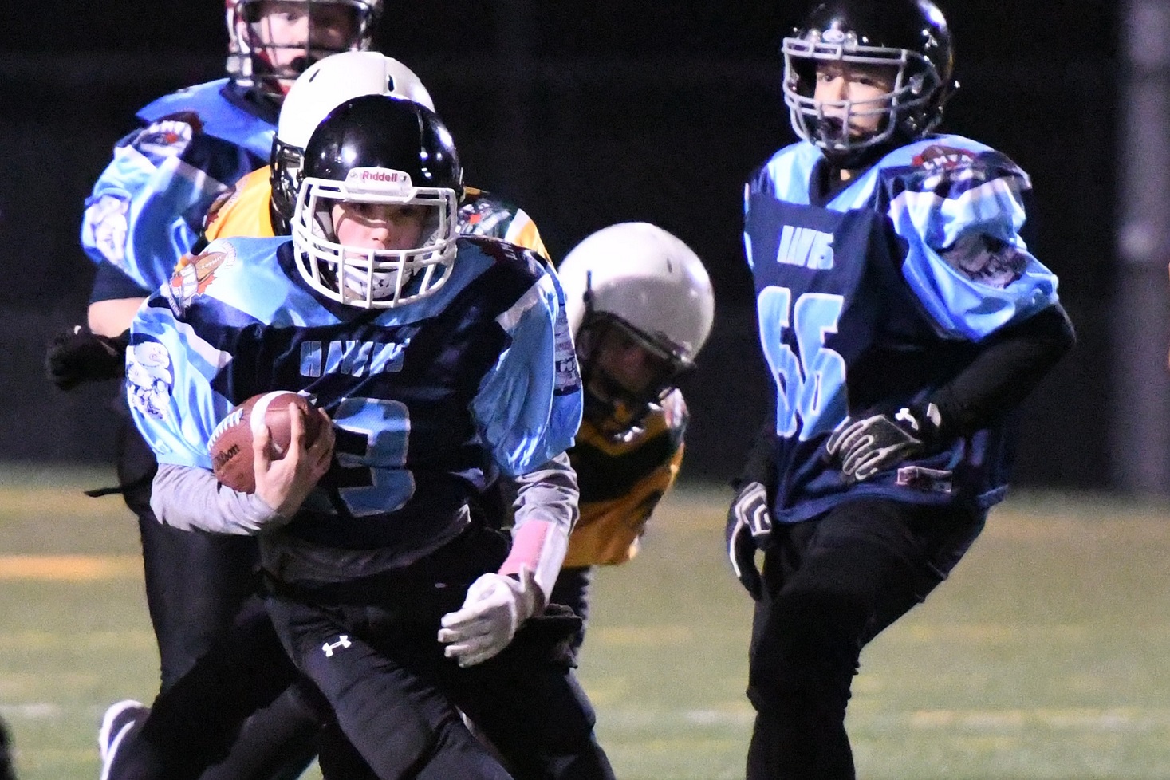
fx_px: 9749
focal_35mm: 300
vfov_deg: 4.6
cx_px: 585
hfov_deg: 6.9
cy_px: 390
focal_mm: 200
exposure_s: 1/1000
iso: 20000
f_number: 2.8
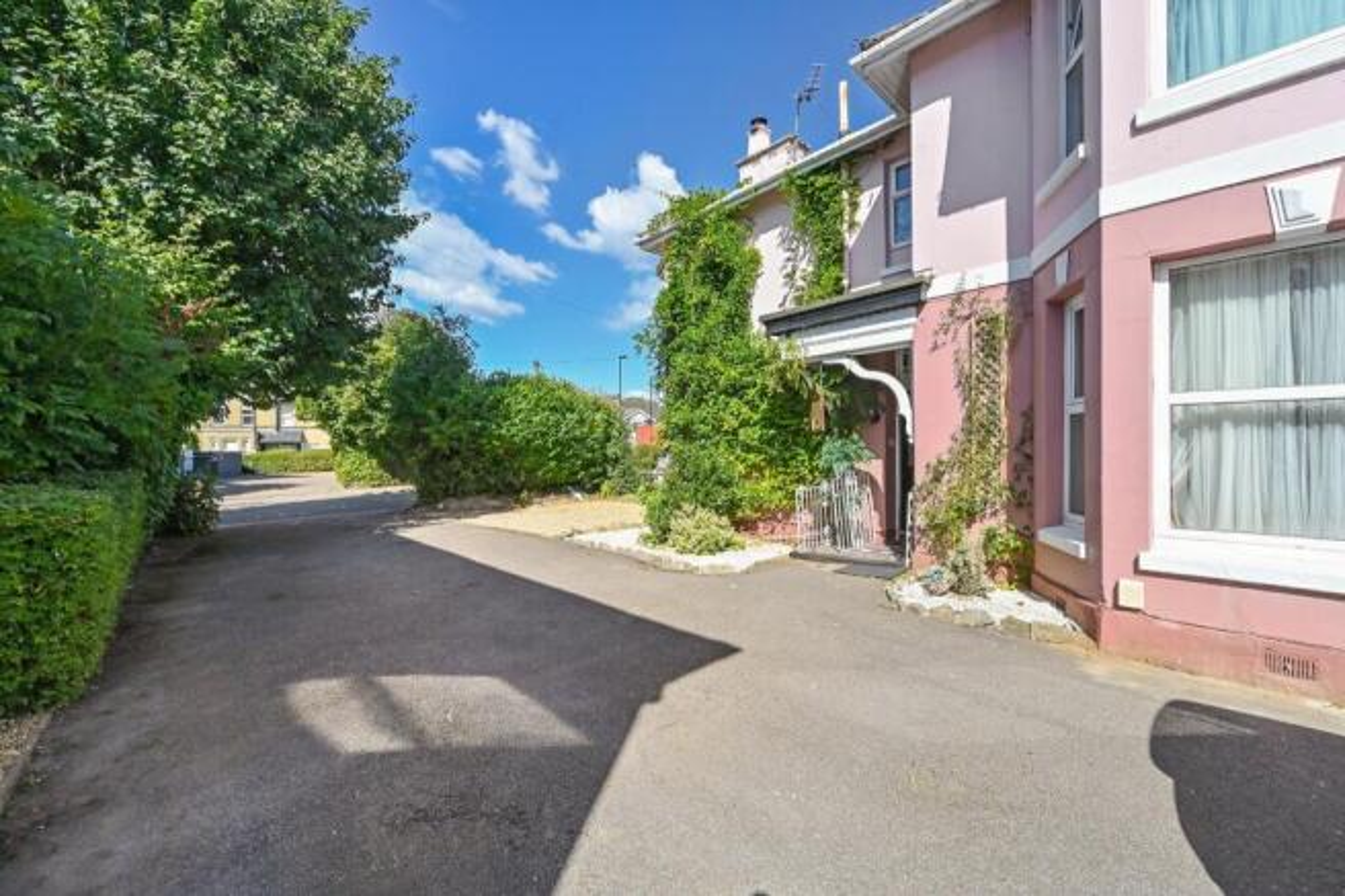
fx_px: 523
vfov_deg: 81.2
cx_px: 672
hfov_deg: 104.3
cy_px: 448
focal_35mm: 14
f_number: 8
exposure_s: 1/1000
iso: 400
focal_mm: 14
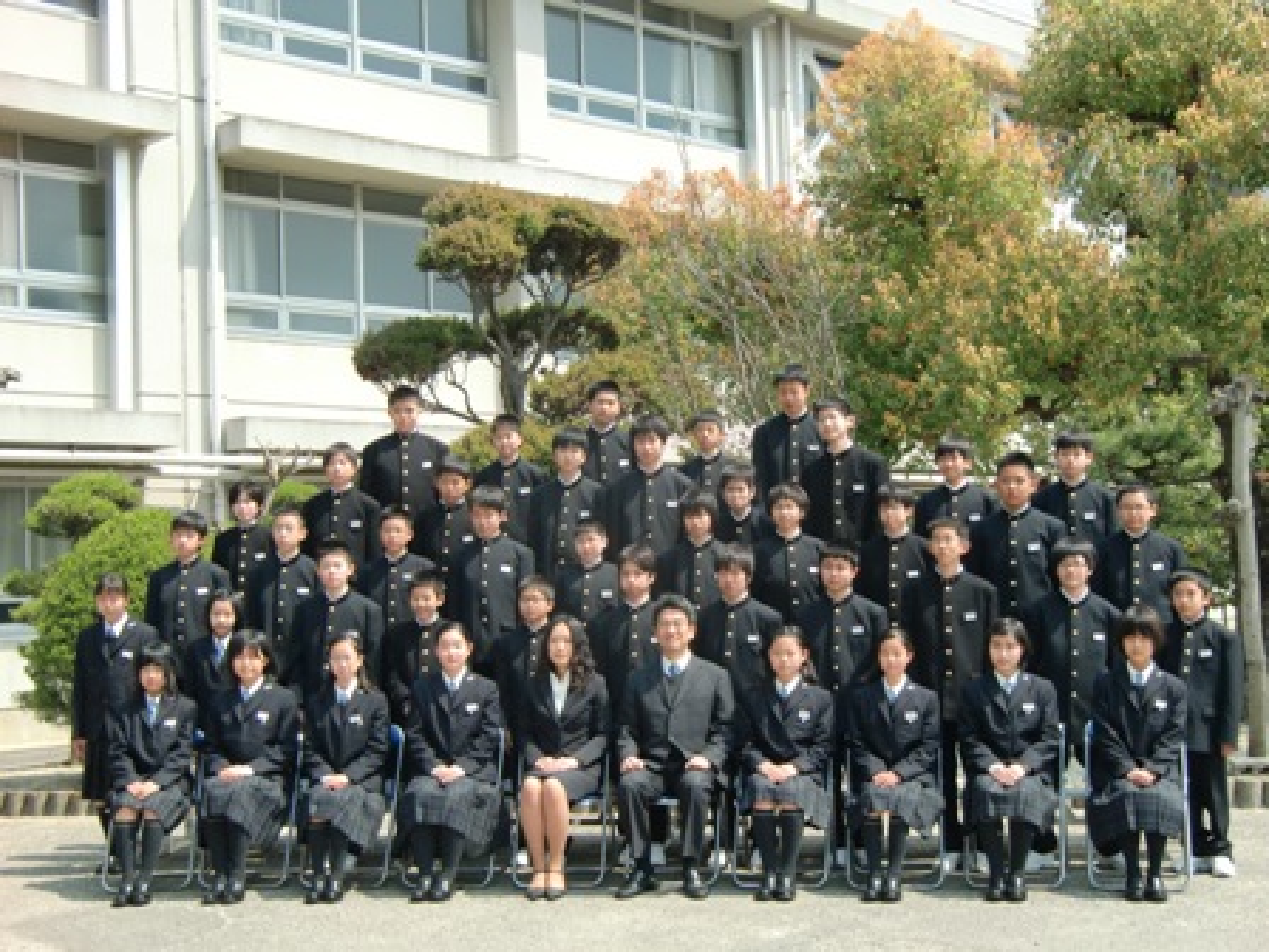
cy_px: 476
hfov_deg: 40.4
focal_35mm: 47
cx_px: 634
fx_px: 1723
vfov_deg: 30.9
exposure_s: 1/250
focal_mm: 8.4
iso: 64
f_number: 4
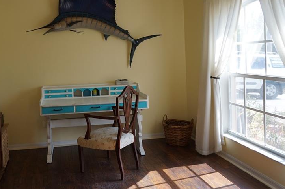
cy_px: 62
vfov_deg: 38.4
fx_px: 269
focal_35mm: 34
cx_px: 96
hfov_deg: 54.7
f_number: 4
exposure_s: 1/60
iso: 100
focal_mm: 16
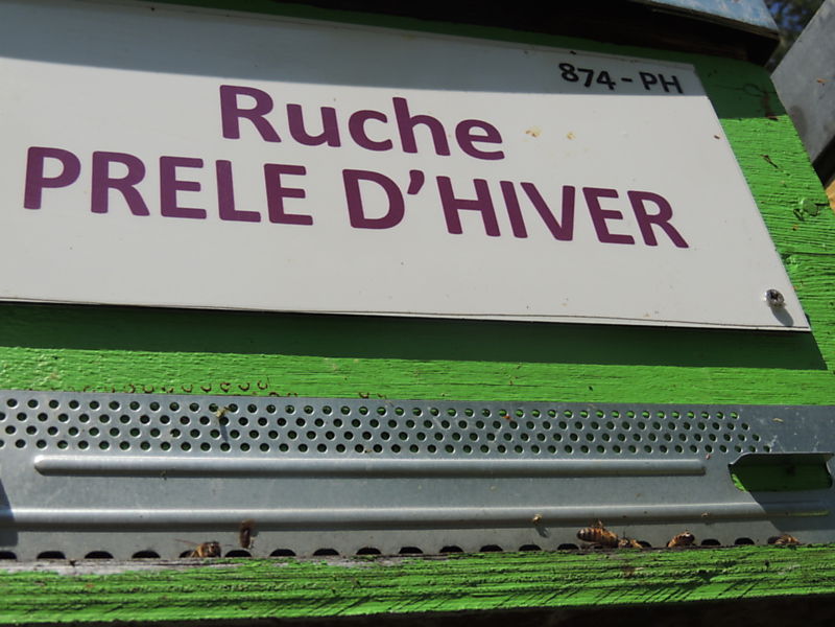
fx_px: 1134
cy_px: 314
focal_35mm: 47
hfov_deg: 40.4
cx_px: 418
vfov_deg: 30.9
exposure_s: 1/1600
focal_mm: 8.3
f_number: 3.5
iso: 100
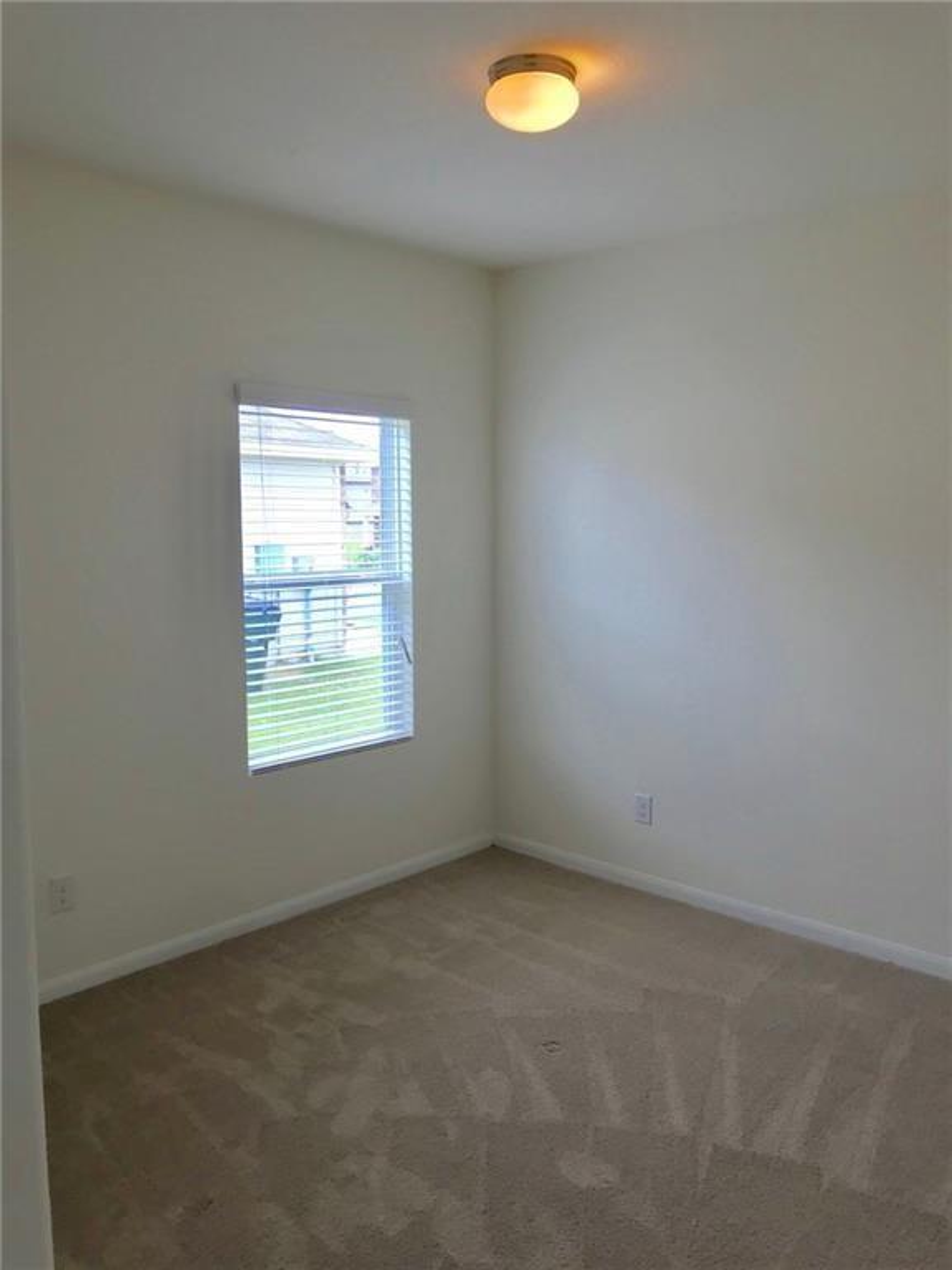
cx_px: 476
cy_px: 635
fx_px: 1027
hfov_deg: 49.7
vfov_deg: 63.4
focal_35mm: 28
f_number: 1.8
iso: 40
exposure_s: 1/120
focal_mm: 3.99
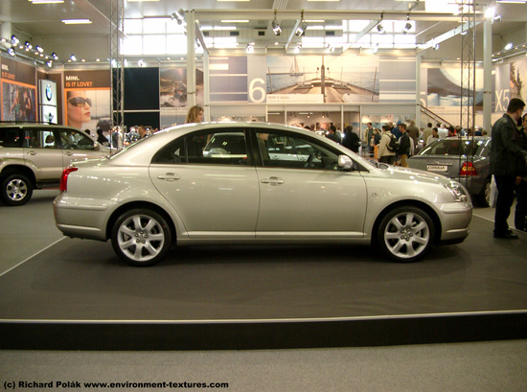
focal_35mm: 37
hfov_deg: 50.3
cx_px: 264
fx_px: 562
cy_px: 196
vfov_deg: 38.5
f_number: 2.6
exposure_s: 1/100
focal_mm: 7.6
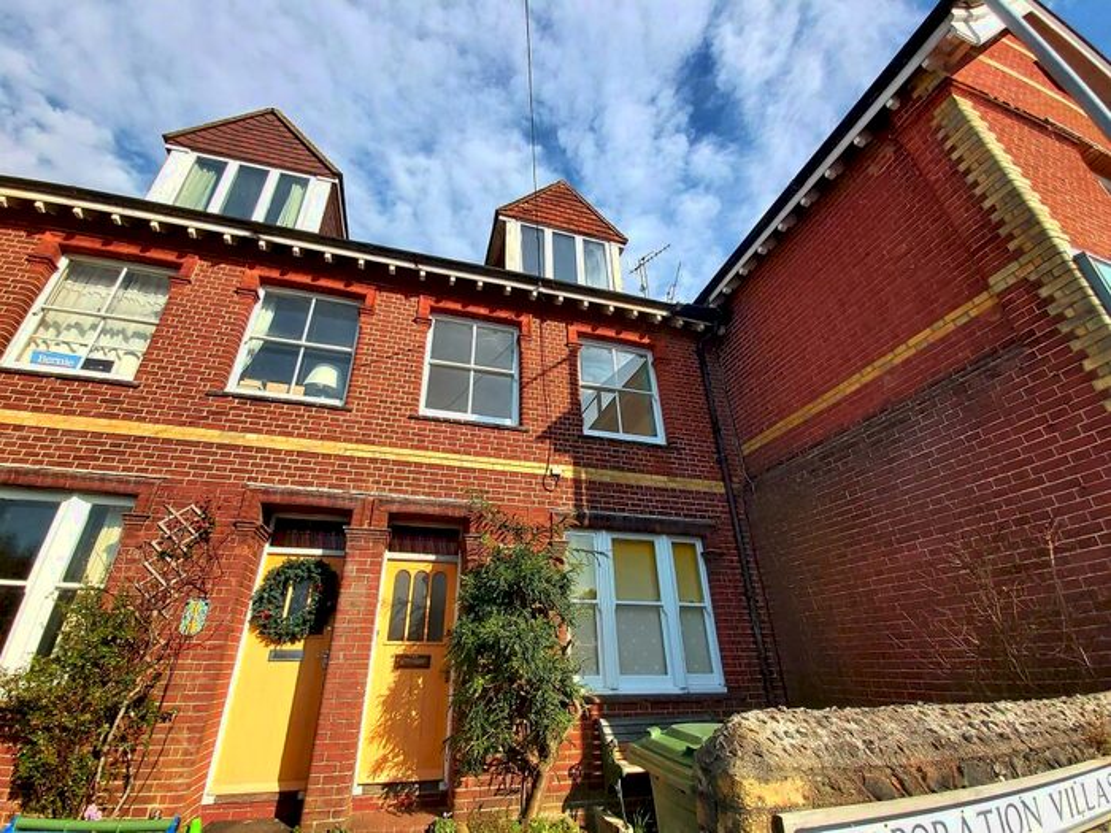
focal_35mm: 12
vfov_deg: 94.5
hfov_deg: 110.5
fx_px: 385
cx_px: 556
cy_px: 416
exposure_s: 1/1365
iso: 40
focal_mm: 1.42
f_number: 2.2
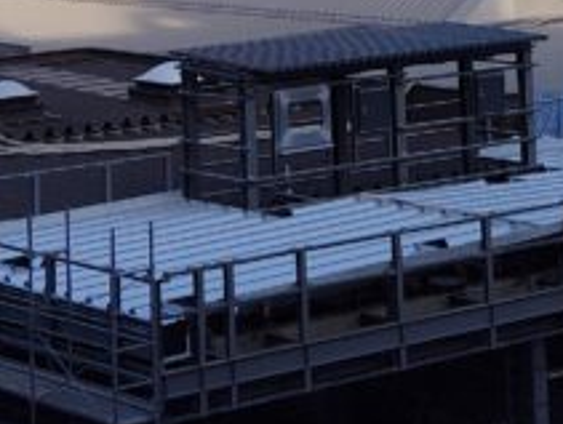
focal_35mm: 136
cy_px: -393
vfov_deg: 10.2
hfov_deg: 14.5
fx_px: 2216
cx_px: 211
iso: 50
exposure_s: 1/370
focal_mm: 4.22
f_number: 1.8
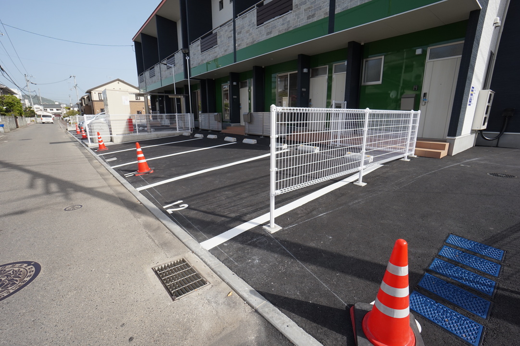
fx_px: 217
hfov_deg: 100.4
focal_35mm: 15
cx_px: 260
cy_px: 173
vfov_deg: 77.3
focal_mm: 10
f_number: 8
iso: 100
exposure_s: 1/250
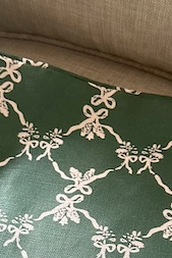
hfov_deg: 17.2
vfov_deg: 24.3
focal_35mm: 79
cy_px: 268
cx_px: 44
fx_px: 565
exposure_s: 1/60
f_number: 1.8
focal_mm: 6.86
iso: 500
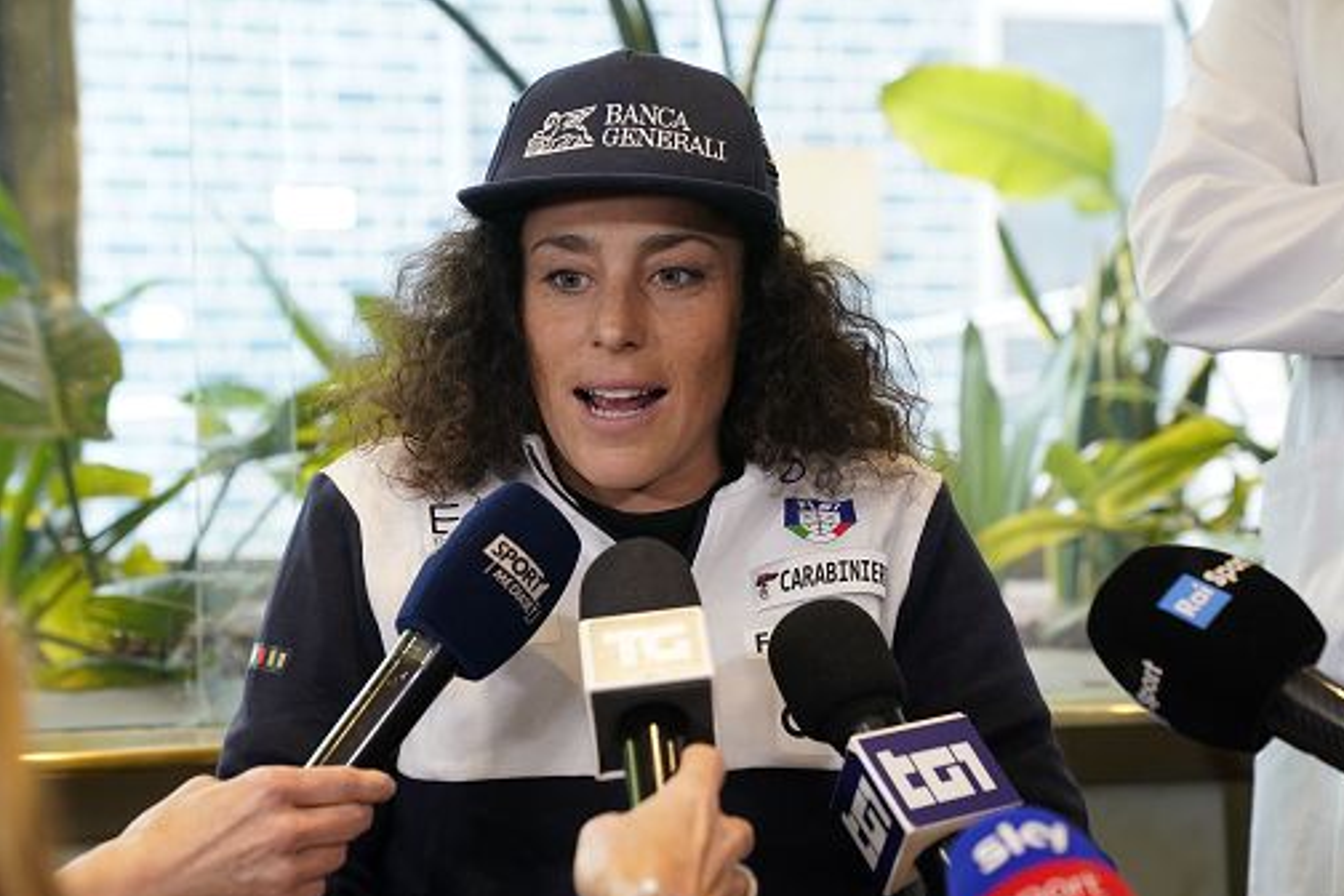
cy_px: 452
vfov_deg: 19.2
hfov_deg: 28.5
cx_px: 679
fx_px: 2650
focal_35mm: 71
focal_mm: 70
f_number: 4
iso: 1600
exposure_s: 1/250
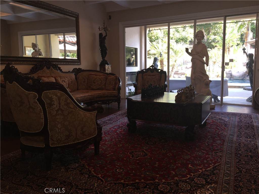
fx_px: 217
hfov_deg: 61.7
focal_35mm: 29
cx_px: 130
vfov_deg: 48.2
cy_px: 97
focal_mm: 4.15
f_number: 2.2
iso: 32
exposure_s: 1/32
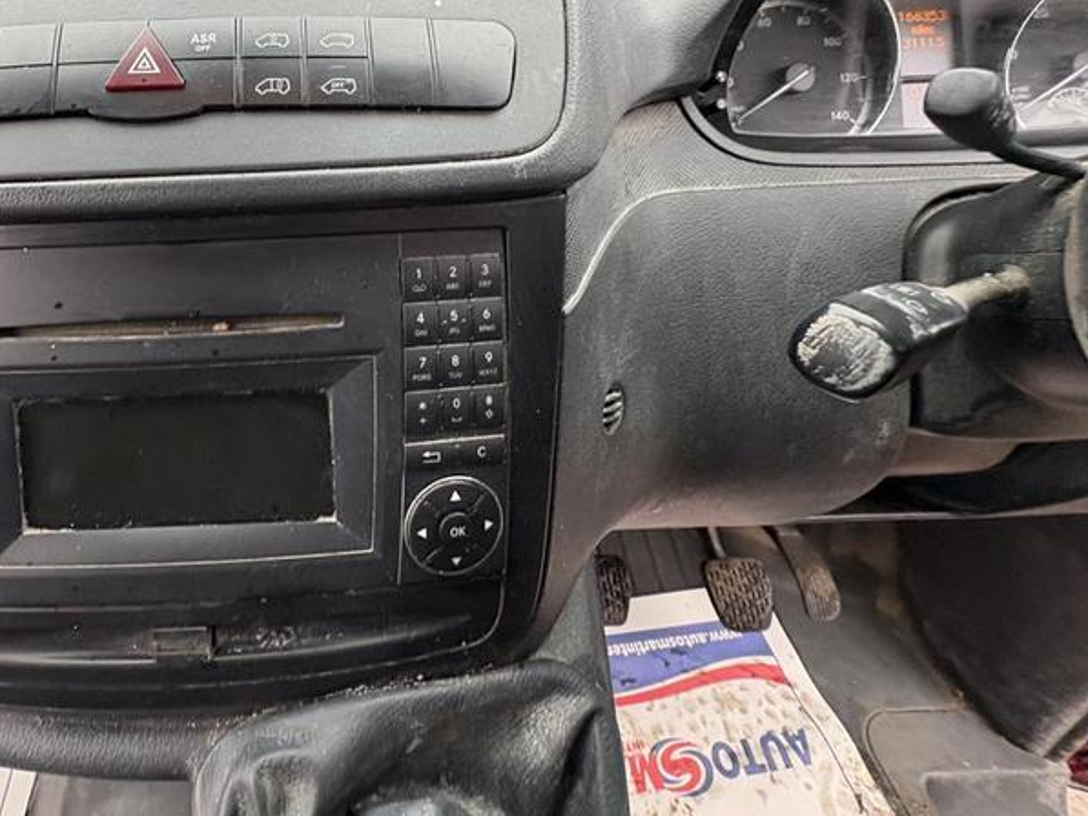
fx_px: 660
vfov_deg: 61.3
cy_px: 248
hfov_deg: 75.1
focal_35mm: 21
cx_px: 317
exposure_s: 1/60
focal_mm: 2.22
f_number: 2.2
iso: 320
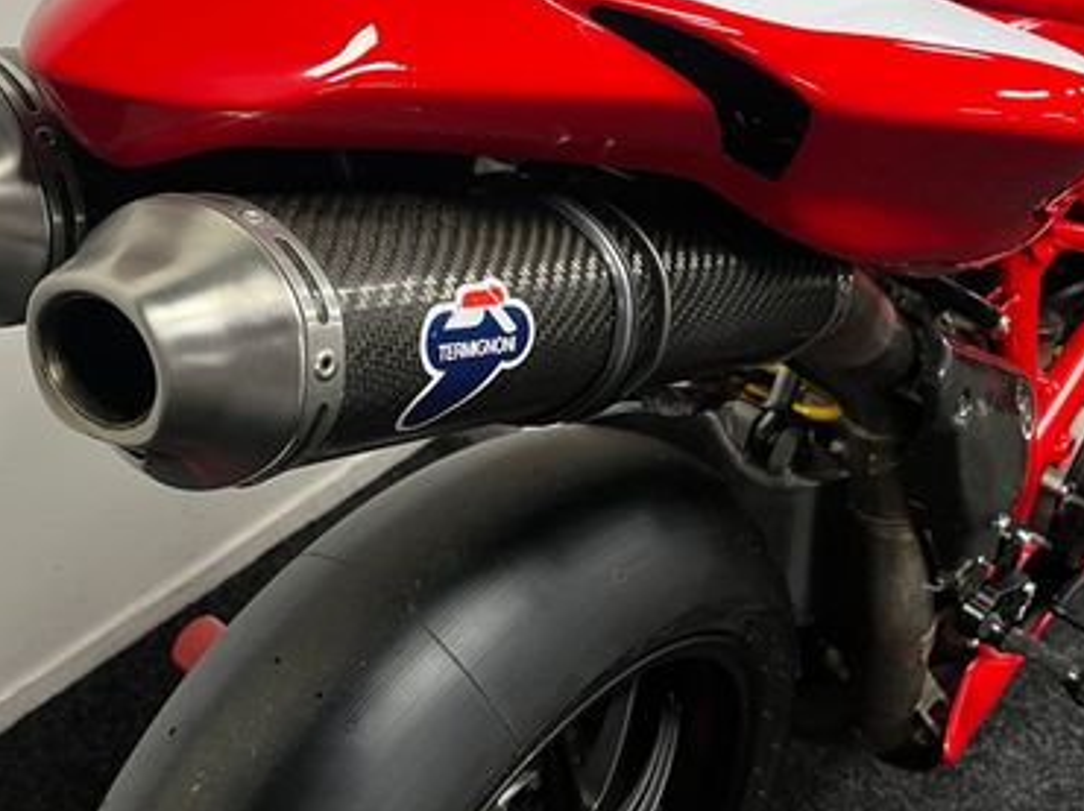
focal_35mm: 45
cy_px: 228
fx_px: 1408
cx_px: 416
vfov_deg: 31.7
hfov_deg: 41.8
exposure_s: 1/50
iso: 100
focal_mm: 5.1
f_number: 1.6
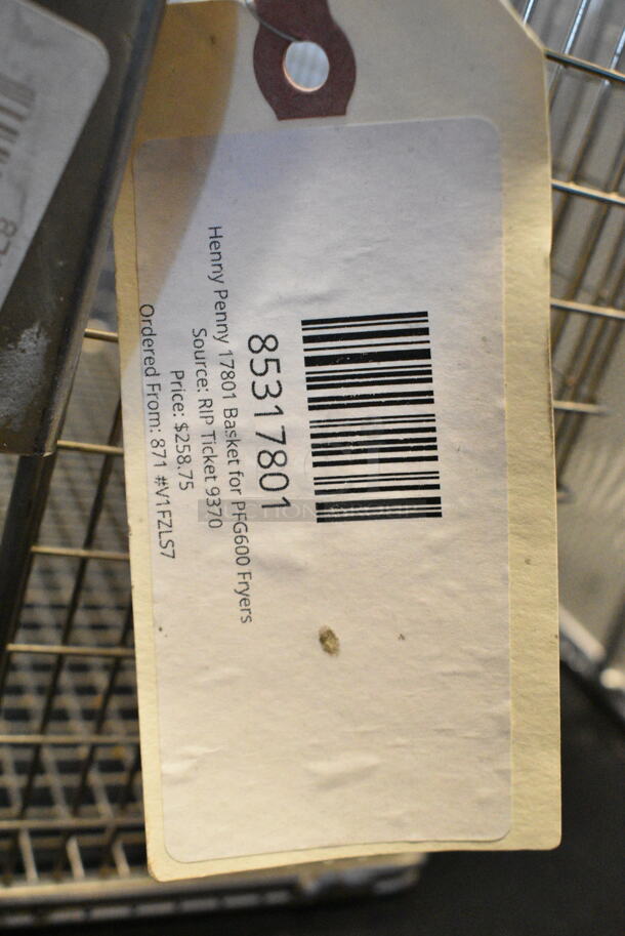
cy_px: 468
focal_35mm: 44
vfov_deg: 44.9
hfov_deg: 30.9
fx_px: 1131
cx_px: 312
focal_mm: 29
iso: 6400
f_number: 7.1
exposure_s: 1/200
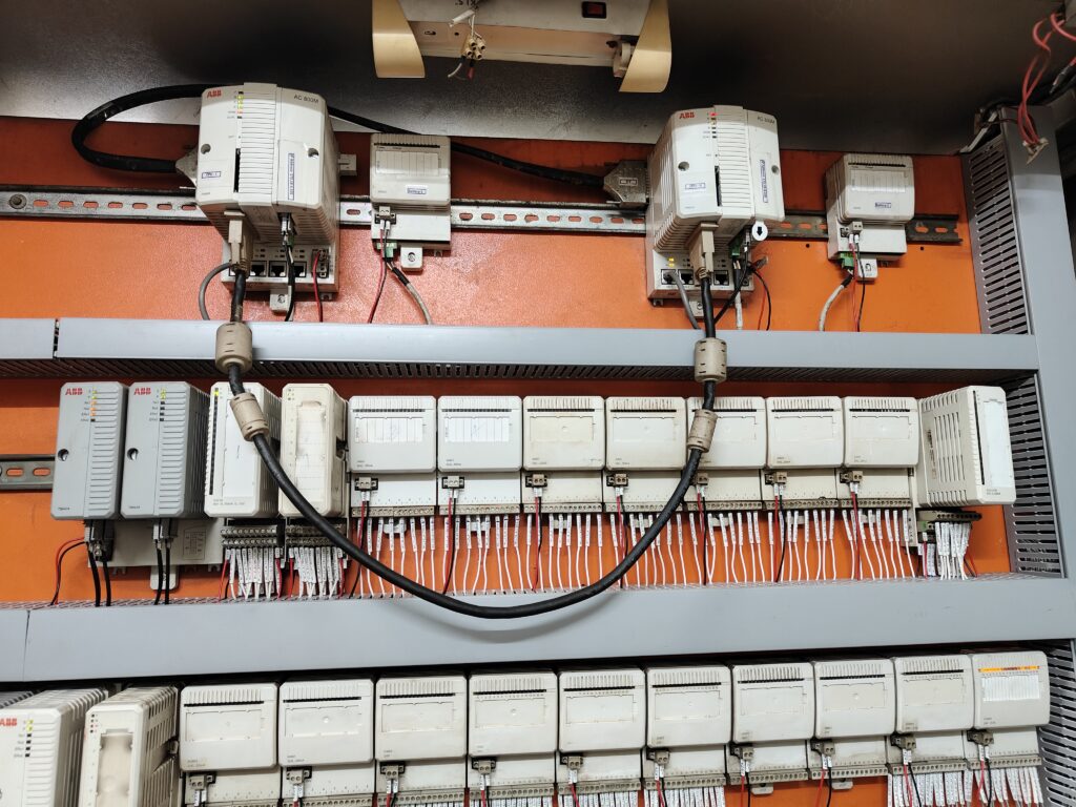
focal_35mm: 24
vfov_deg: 56.8
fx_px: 746
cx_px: 538
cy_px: 404
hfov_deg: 71.6
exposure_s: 1/25
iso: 400
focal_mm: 5.59
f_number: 1.8
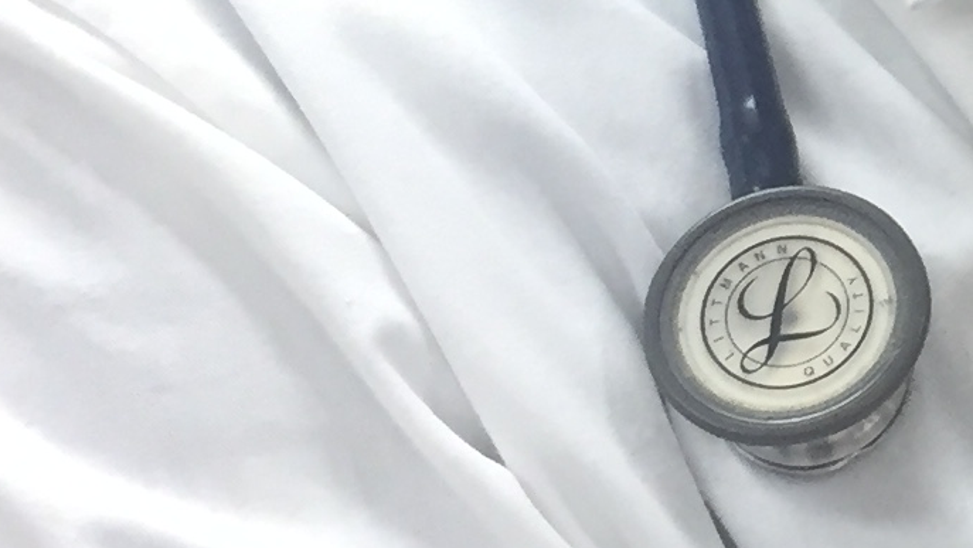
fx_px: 3871
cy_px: -102
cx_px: 1579
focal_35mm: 150
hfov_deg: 13.3
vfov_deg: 8.0
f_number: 2.2
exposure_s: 1/30
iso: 40
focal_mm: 4.15
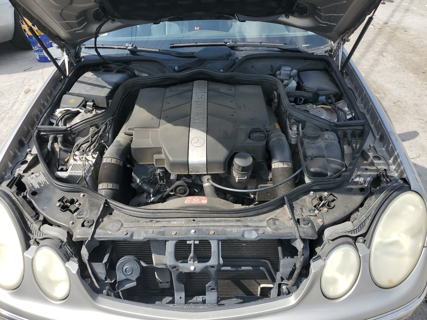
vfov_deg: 53.1
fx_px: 321
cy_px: 160
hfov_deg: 67.3
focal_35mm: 26
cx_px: 214
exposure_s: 1/1667
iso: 50
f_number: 1.5
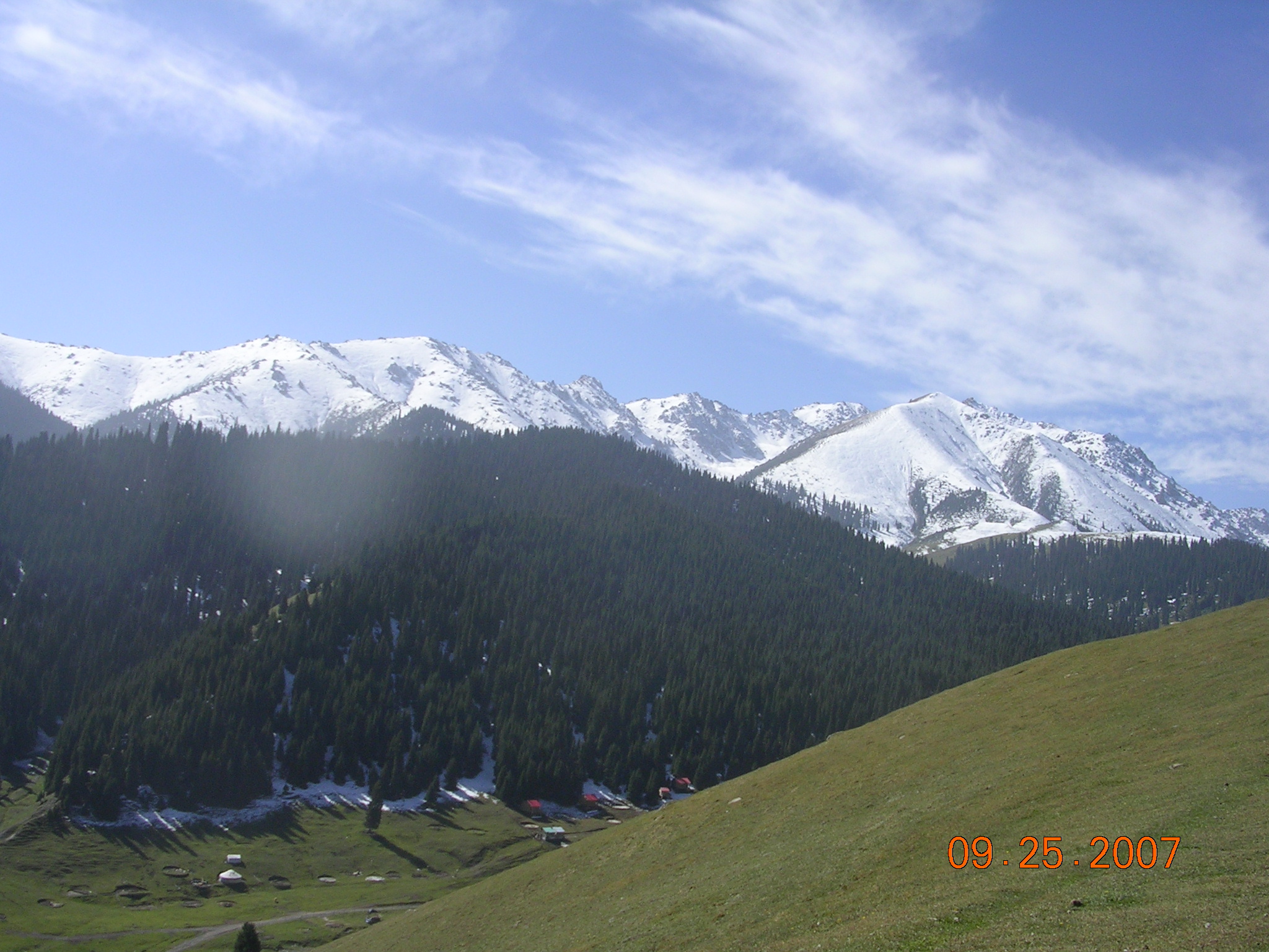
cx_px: 634
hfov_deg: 49.0
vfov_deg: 37.7
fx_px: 1393
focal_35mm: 38
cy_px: 476
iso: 50
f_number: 5.6
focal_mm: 5.8
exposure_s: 1/407
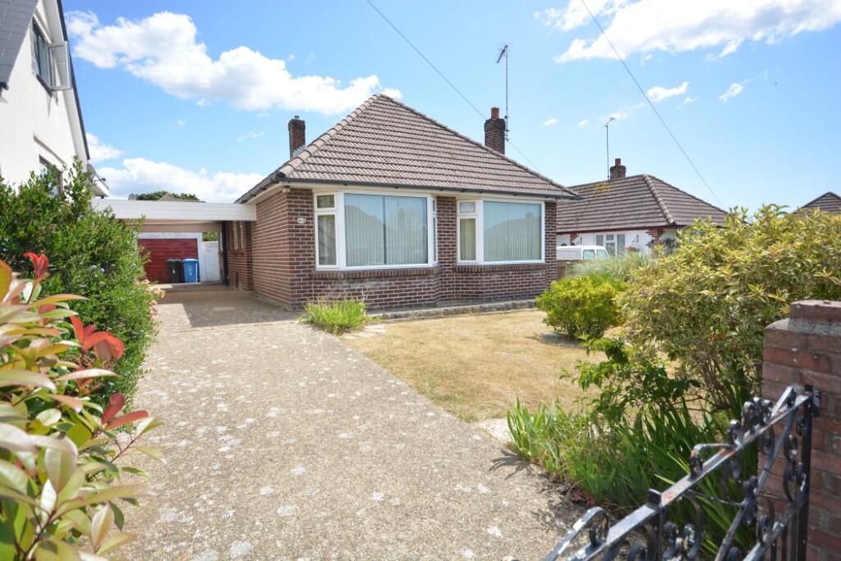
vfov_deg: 63.2
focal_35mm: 20
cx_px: 420
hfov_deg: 85.4
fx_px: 456
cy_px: 280
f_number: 8
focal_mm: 13
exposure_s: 1/800
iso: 400
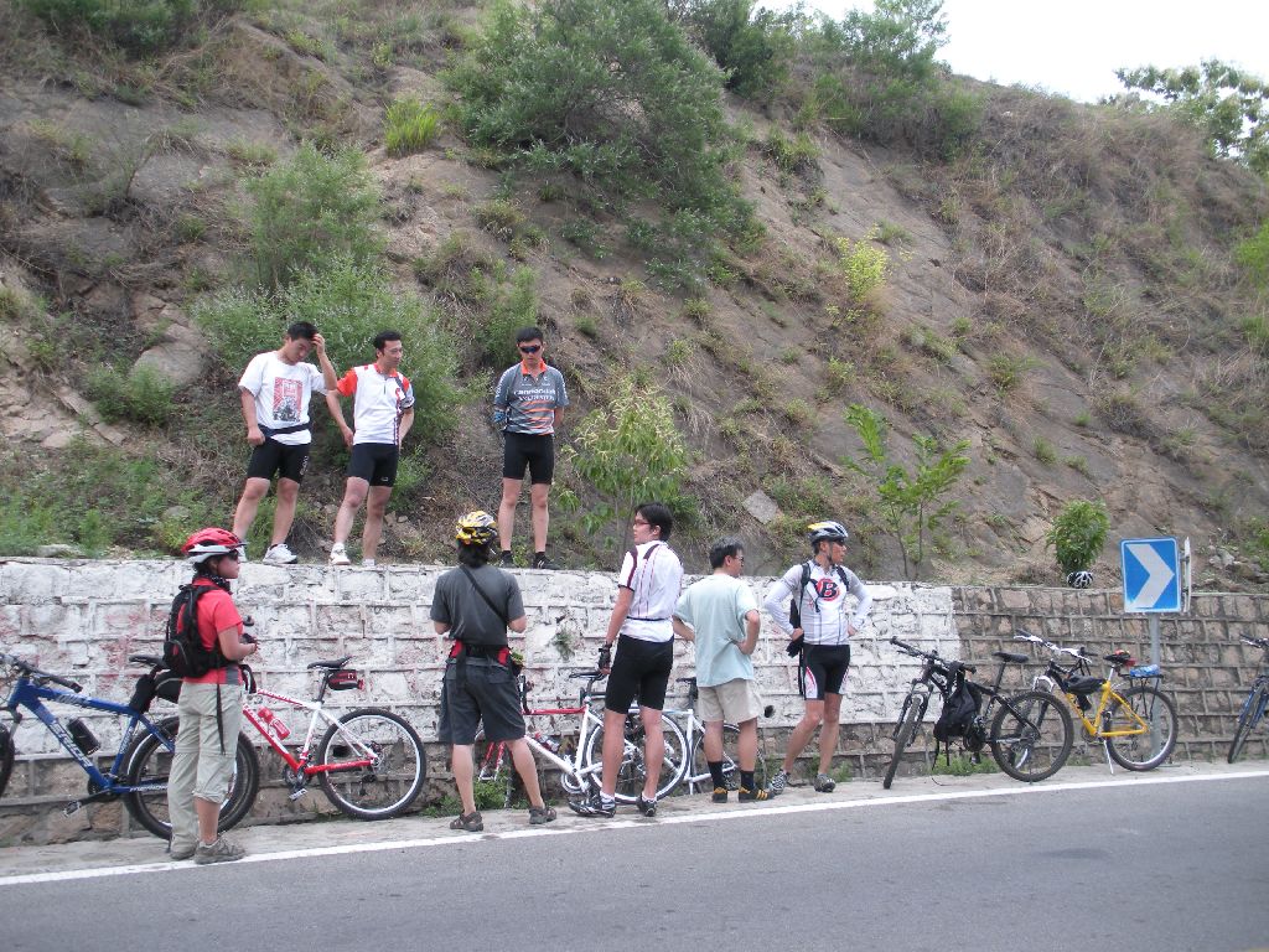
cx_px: 634
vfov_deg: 39.7
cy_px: 476
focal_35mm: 36
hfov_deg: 51.4
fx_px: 1320
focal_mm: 6.3
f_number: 3.5
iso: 64
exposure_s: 1/90
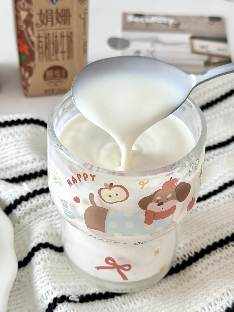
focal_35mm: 48
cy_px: 156
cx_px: 117
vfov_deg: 39.7
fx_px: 433
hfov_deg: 30.3
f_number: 1.78
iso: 64
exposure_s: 1/179
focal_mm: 6.76
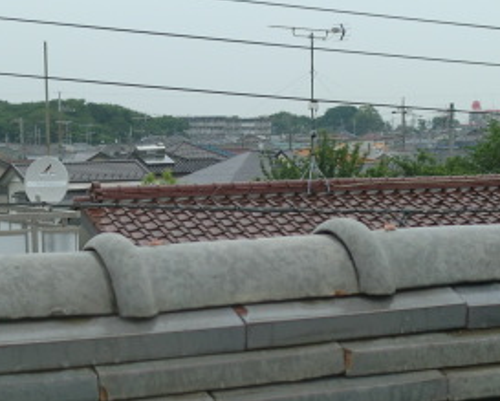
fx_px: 1422
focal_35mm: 96
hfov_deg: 19.9
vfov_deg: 16.0
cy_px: 304
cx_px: 242
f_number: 3.4
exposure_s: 1/400
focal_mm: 7.7
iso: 64
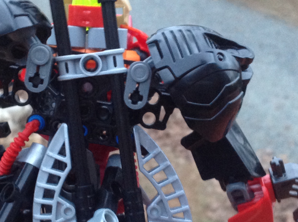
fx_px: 662
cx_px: 111
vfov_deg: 19.0
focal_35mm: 77
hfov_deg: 25.3
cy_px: 143
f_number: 2.4
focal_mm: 4.28
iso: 320
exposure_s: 1/15
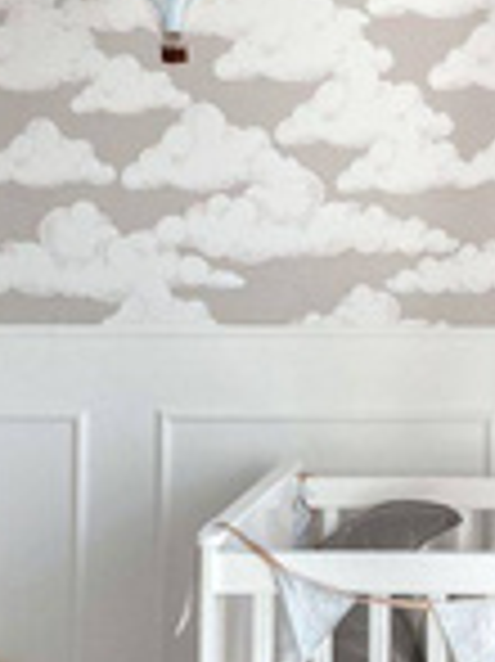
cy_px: 356
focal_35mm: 62
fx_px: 1184
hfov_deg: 23.0
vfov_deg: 31.2
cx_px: 454
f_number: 1.8
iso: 32
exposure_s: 1/400
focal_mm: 4.25
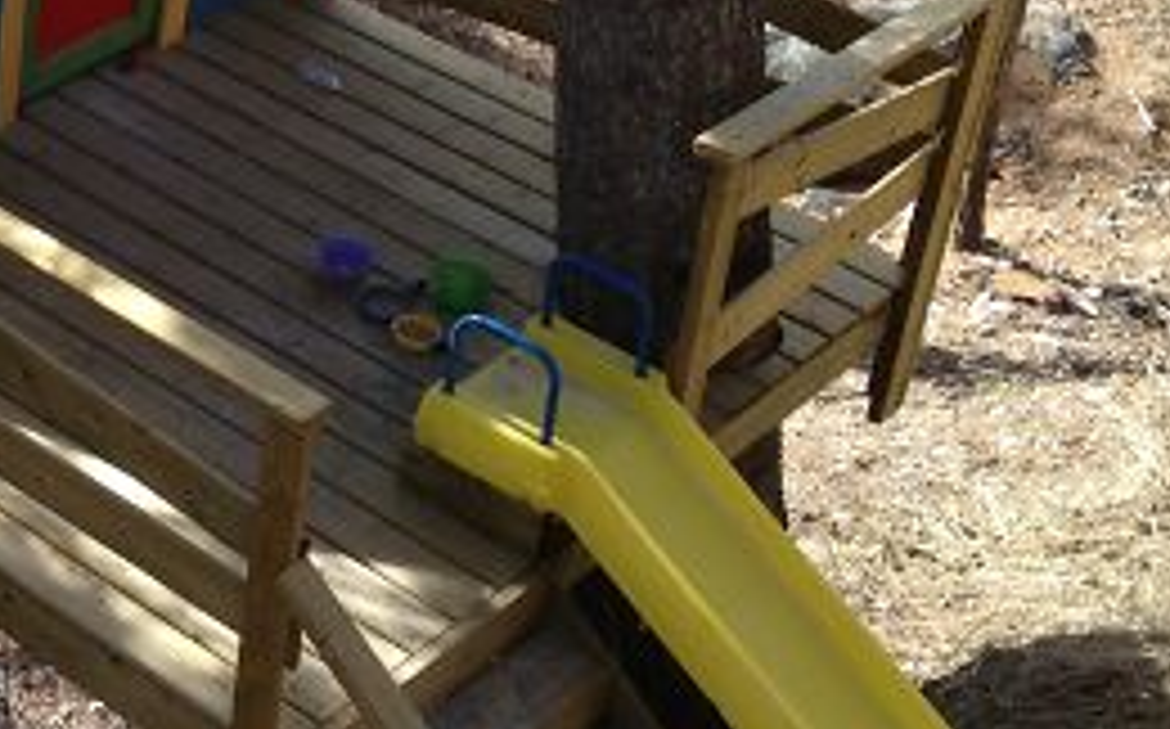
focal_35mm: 100
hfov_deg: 19.9
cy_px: -29
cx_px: -94
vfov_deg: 12.9
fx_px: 3186
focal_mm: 4.28
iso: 50
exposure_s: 1/415
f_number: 2.4
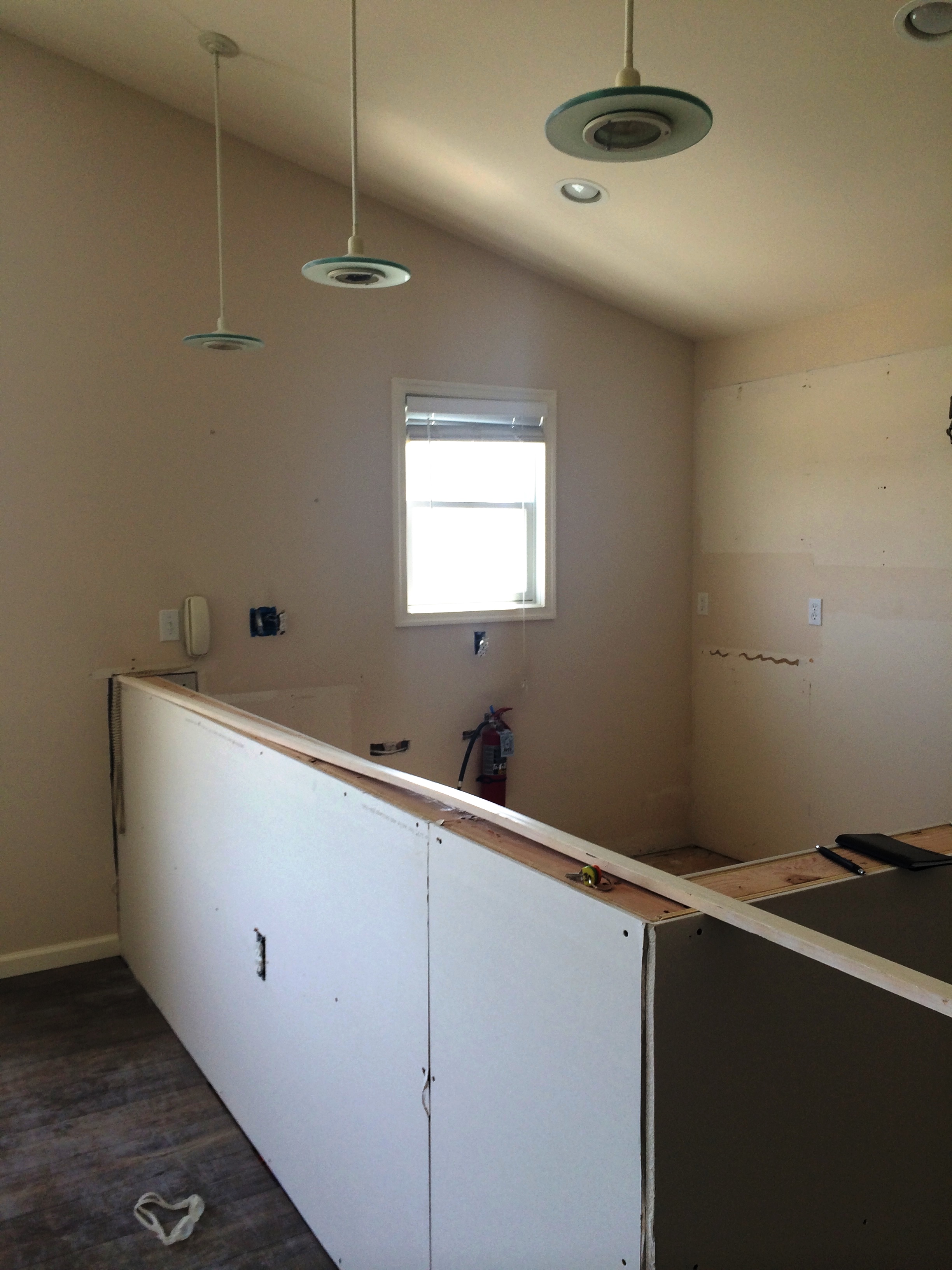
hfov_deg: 46.8
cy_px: 635
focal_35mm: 30
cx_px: 476
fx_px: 1100
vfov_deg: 60.0
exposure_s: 1/60
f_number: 2.2
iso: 40
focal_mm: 4.12
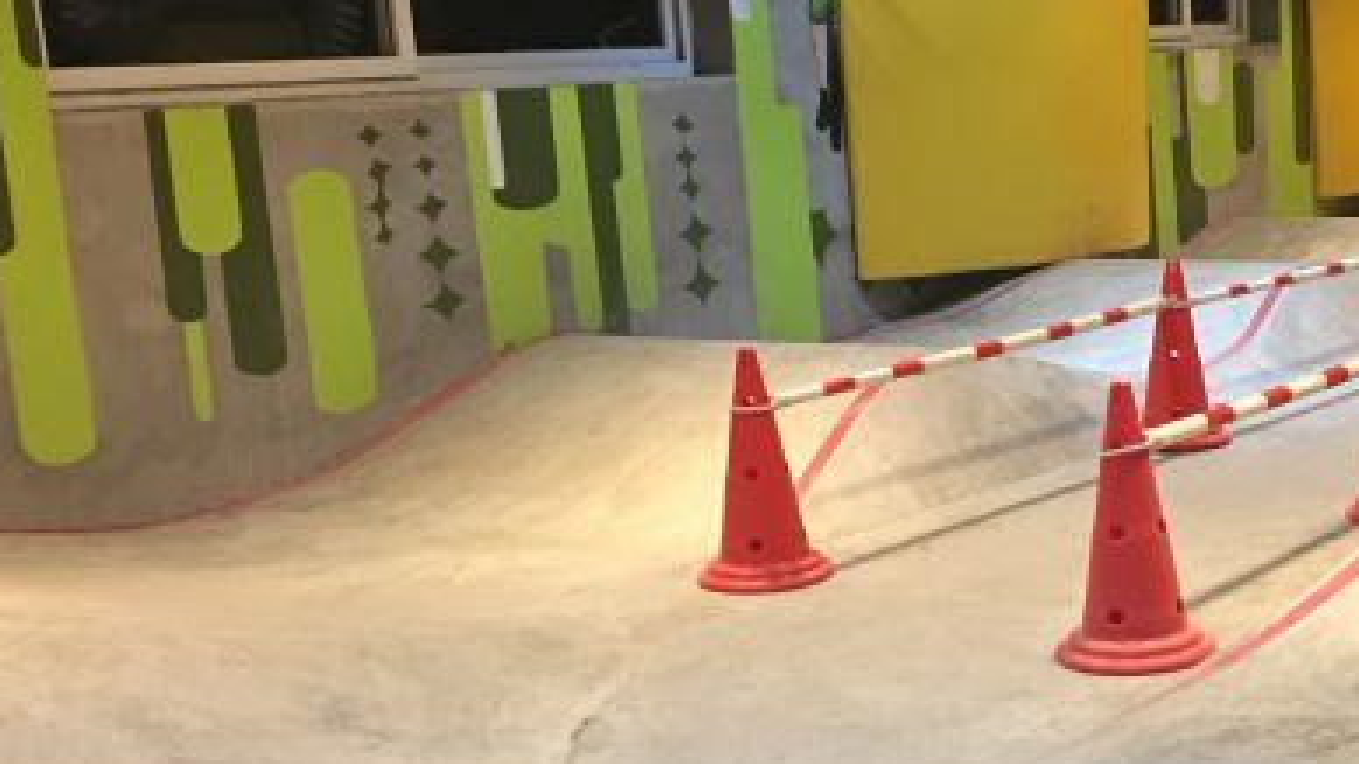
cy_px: 499
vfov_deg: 21.0
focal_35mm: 57
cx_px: 1142
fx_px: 2053
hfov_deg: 35.1
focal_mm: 4.15
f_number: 2.2
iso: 100
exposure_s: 1/17
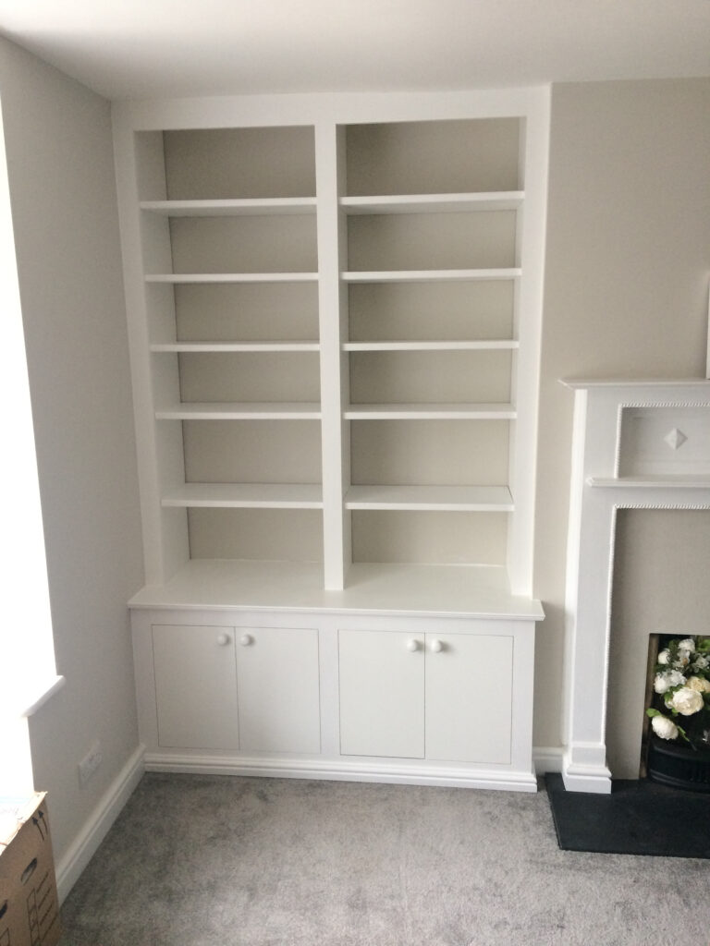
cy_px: 473
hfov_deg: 48.2
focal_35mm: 29
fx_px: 793
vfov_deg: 61.7
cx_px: 355
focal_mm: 4.15
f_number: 2.2
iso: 64
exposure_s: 1/33
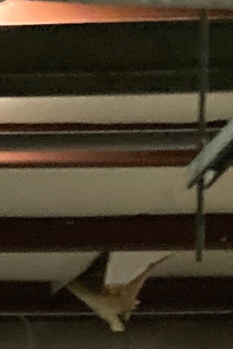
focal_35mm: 184
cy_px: 824
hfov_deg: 7.0
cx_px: -350
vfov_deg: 9.9
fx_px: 1787
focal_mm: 3.99
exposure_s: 1/28
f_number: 1.8
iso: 640
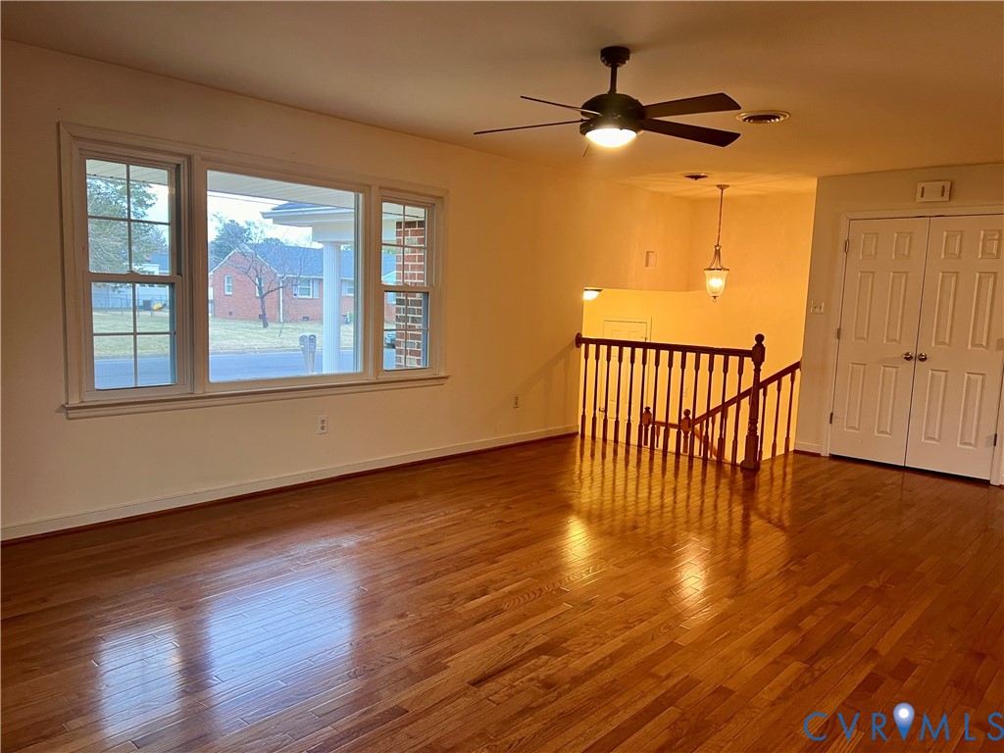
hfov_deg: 67.3
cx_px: 502
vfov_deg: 53.1
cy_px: 376
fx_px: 754
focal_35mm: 26
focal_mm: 5.7
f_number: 1.5
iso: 125
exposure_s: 1/60
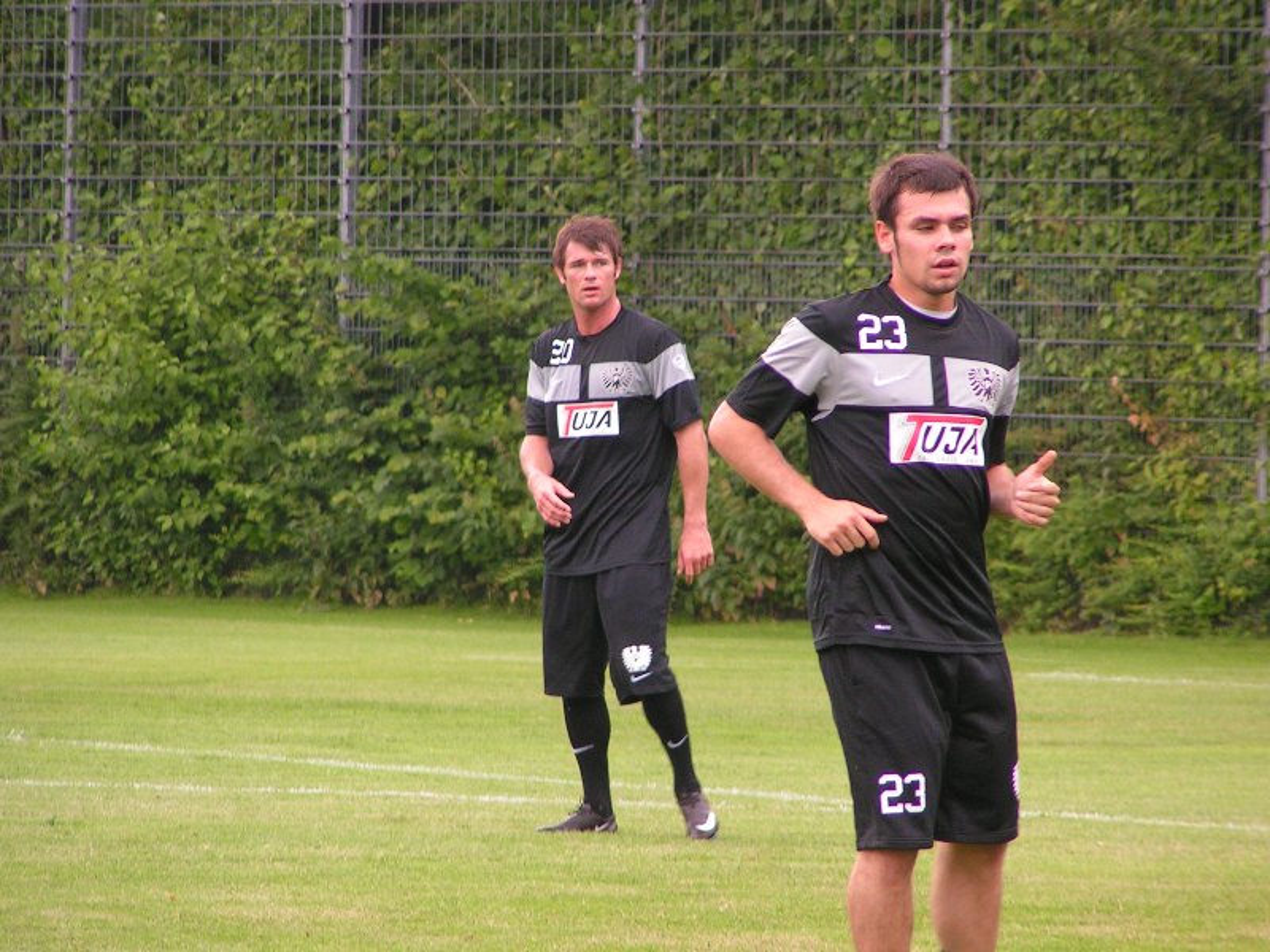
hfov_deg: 5.2
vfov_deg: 3.9
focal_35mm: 380
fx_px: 13942
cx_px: 635
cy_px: 476
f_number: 3.5
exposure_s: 1/250
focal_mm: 58
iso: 125
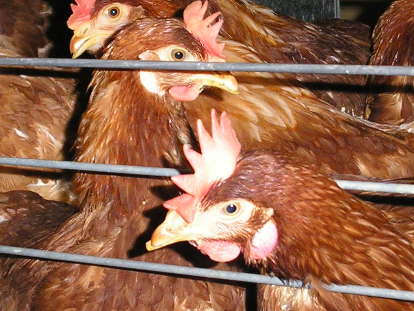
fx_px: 1555
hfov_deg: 15.1
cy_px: 132
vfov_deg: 11.4
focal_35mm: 130
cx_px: 156
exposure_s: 1/45
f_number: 2.8
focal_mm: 9.3
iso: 200
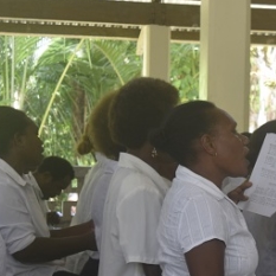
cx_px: 267
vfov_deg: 15.5
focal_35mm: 112
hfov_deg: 15.3
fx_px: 1010
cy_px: 213
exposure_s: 1/125
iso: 400
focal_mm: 32
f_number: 5.6
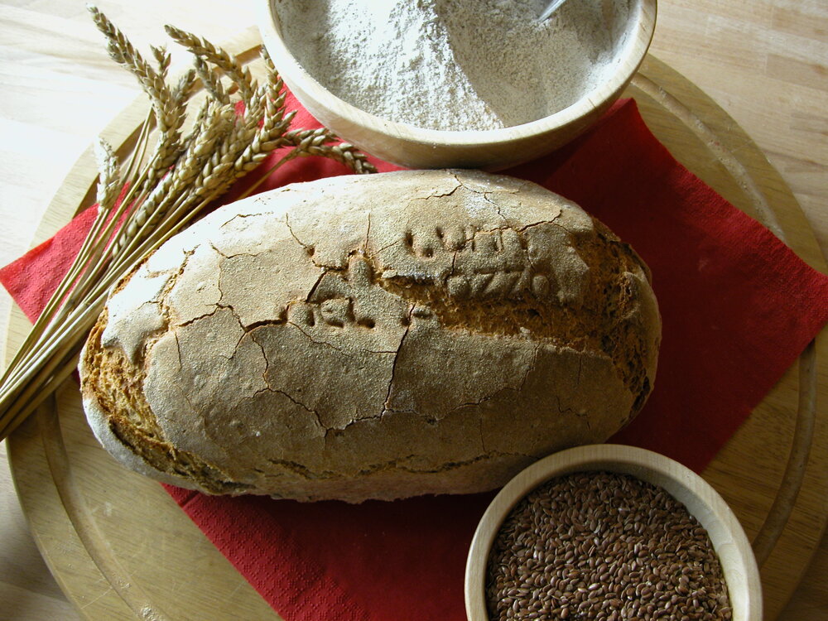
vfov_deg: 38.7
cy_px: 310
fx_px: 885
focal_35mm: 37
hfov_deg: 50.1
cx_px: 414
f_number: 2.8
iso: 100
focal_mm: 9.5
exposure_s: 1/15
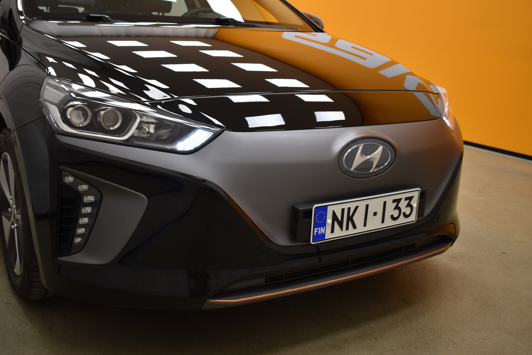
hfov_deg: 51.3
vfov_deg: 35.5
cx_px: 266
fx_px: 554
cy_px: 178
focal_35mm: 38
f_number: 4
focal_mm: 25
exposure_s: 1/40
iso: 160
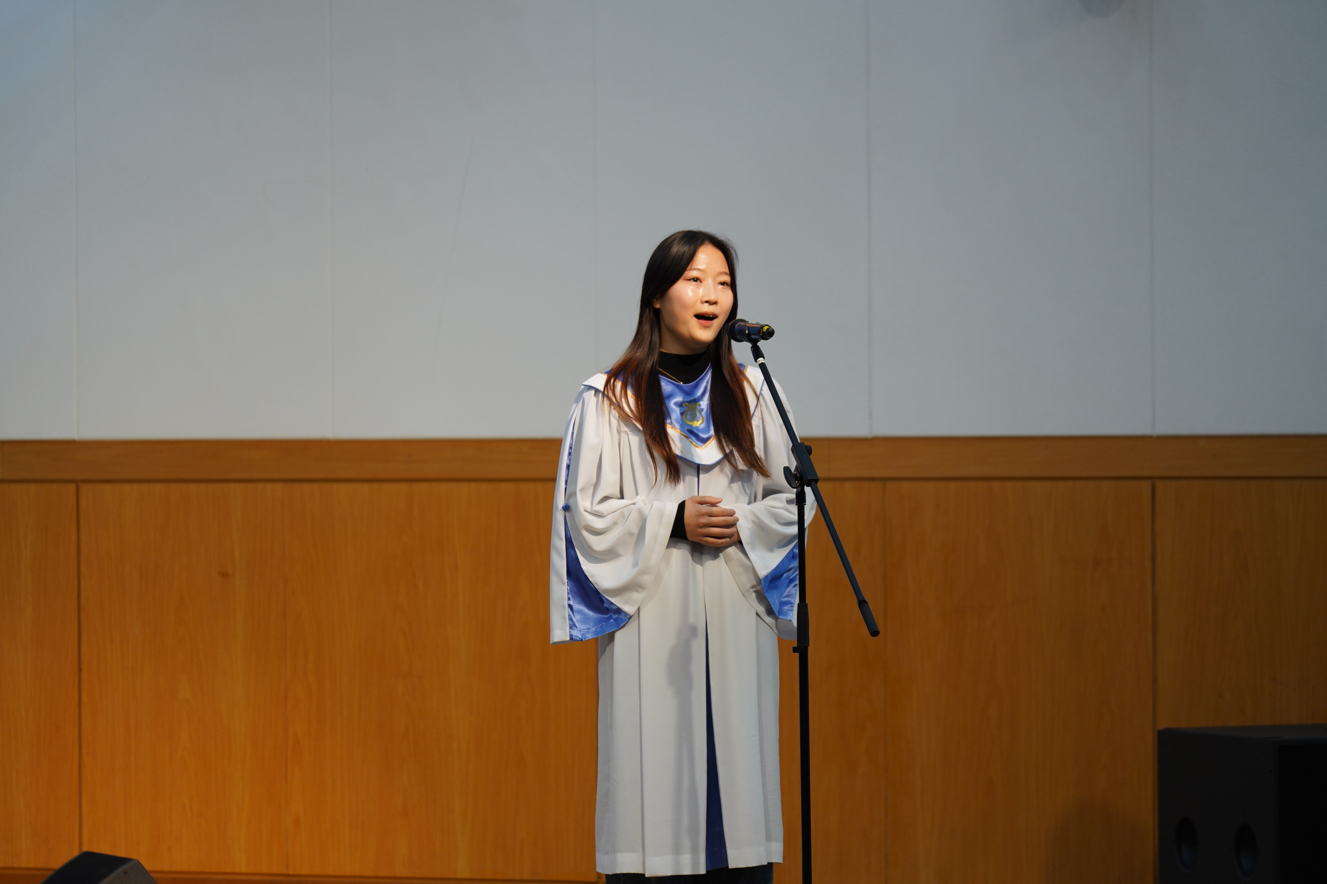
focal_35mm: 200
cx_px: 664
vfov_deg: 6.9
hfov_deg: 10.3
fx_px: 7372
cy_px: 442
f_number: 4
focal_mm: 200
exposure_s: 1/160
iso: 640
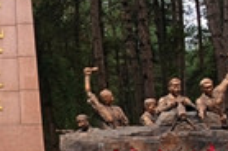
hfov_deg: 22.2
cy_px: 73
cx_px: 30
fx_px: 569
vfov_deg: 15.1
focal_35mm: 90
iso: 147
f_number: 1.75
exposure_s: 1/100
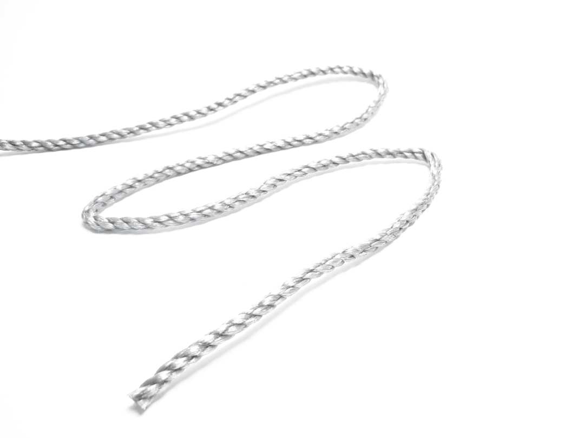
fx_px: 557
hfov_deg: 55.4
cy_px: 219
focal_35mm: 33
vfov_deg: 42.9
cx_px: 292
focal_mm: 5.5
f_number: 2.8
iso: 80
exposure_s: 1/160
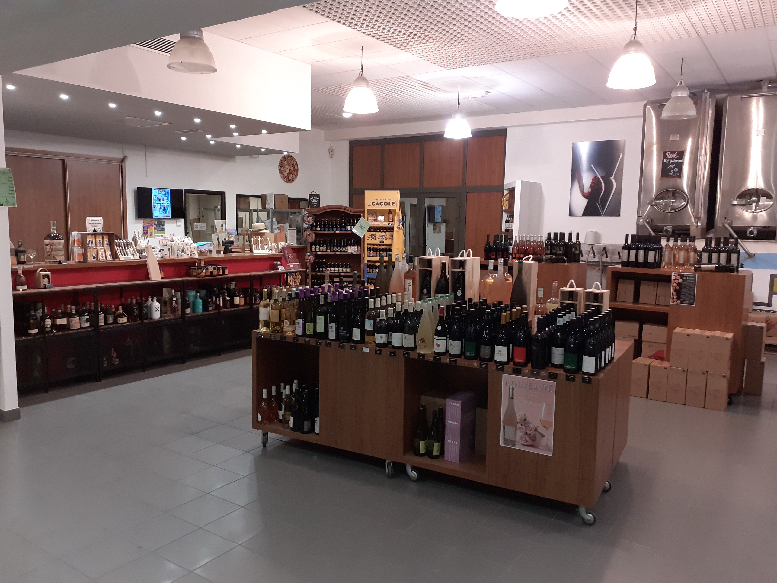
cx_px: 388
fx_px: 606
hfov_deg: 65.3
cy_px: 292
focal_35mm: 27
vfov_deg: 51.4
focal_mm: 3.6
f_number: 1.9
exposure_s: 1/50
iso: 200
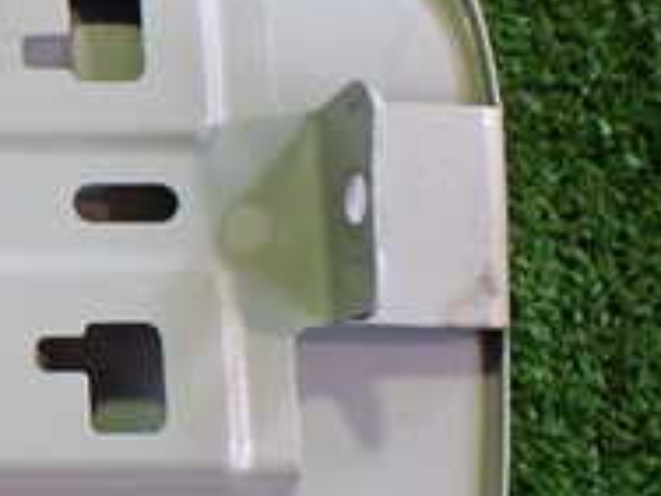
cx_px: -271
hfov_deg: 18.5
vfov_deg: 15.4
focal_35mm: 96
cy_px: 303
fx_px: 1833
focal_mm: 5.4
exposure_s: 1/125
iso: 640
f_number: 2.3
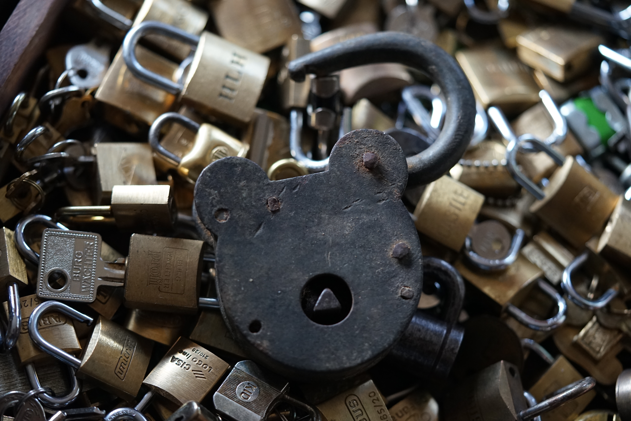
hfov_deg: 22.6
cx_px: 316
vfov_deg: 15.2
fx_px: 1577
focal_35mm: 90
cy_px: 210
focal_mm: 90
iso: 2000
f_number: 2.8
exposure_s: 1/100
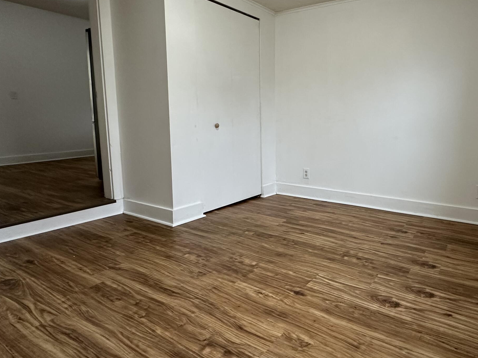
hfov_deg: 72.2
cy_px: 149
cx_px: 310
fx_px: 318
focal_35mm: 23
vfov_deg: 58.6
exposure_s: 1/120
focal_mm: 2.22
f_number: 2.2
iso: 250
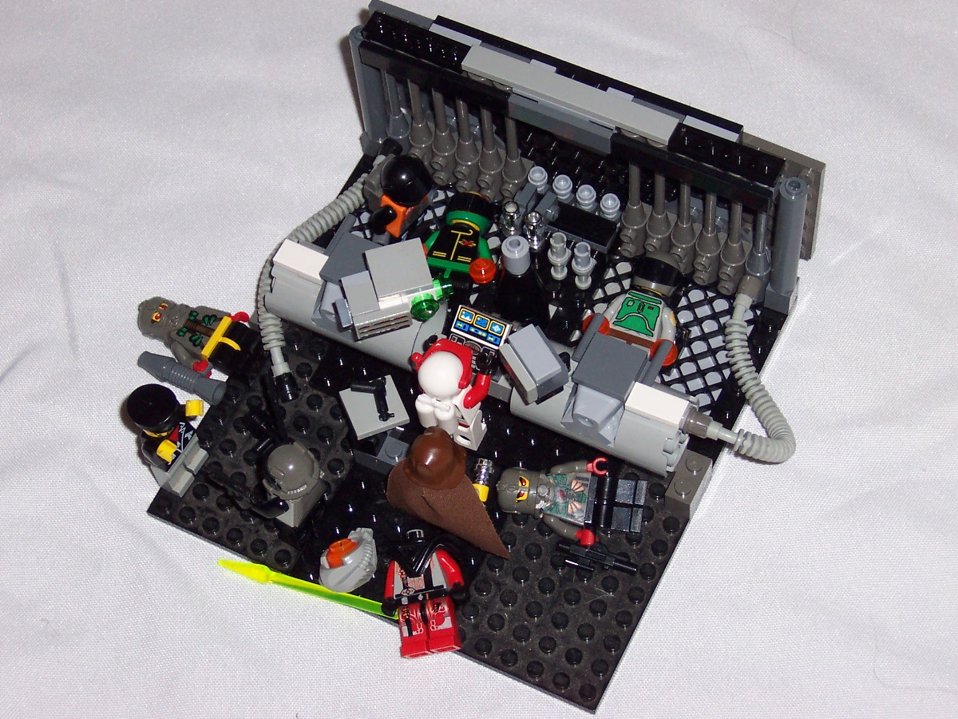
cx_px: 479
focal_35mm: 98
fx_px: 2712
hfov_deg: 20.0
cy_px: 360
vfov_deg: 15.1
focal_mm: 15.2
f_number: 4
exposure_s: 1/90
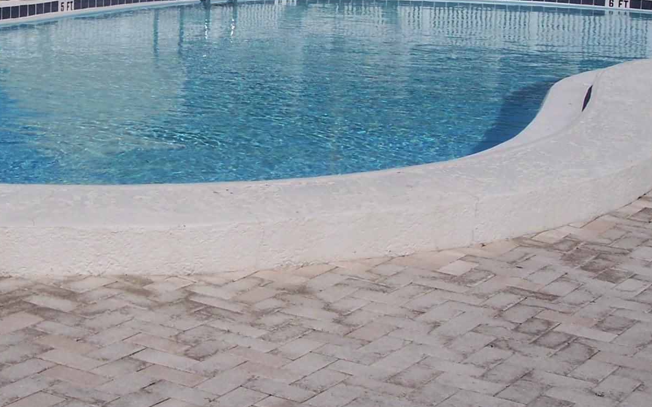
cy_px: -24
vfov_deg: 15.9
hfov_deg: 25.4
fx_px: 1421
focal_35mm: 80
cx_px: 133
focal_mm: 8
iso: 100
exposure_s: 1/1500
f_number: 5.6
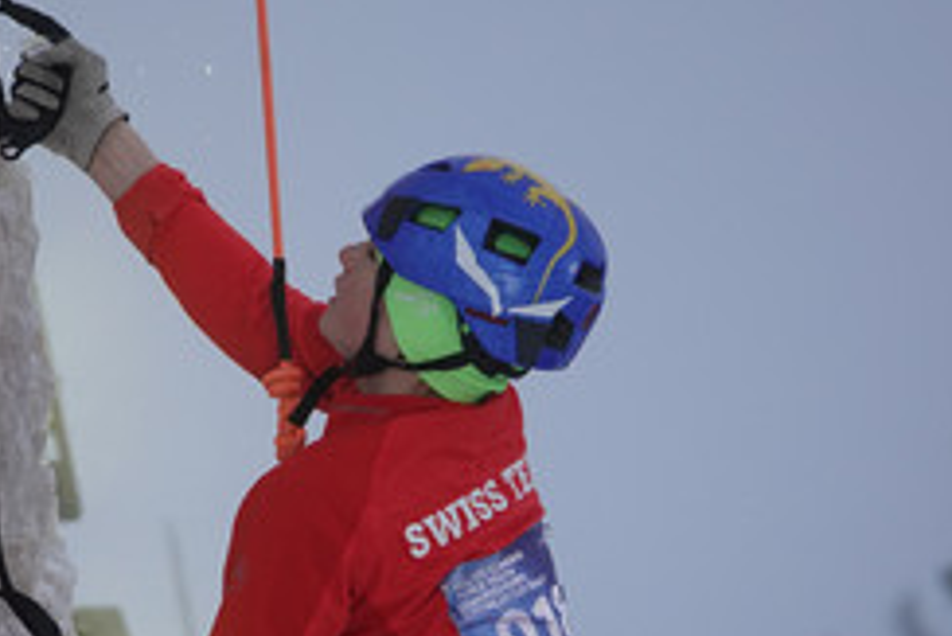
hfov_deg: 2.0
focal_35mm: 1035
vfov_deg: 1.3
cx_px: 371
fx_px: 27385
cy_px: 546
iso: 500
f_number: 4
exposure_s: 1/400
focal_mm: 205.6
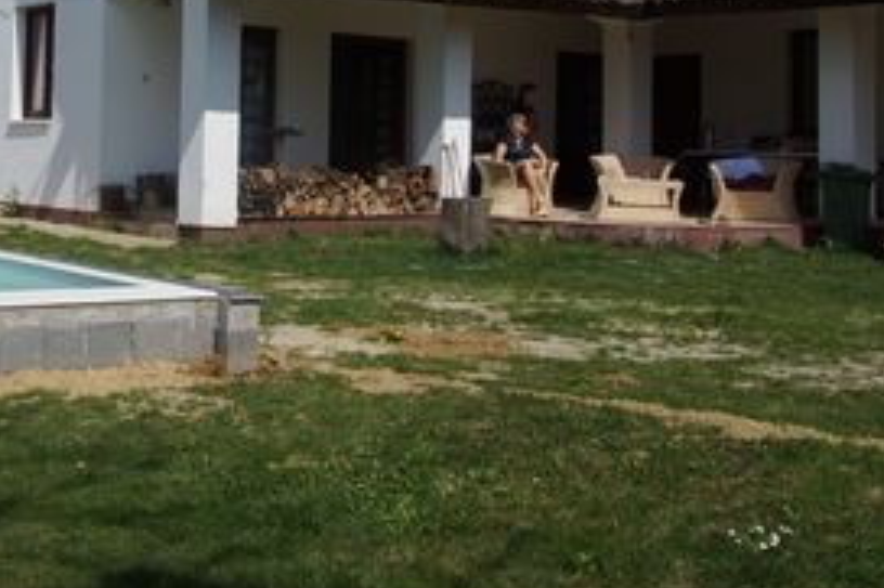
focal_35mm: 53
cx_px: 234
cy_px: 32
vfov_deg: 24.6
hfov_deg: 36.8
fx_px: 1301
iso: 160
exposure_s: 1/3200
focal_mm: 16
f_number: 4
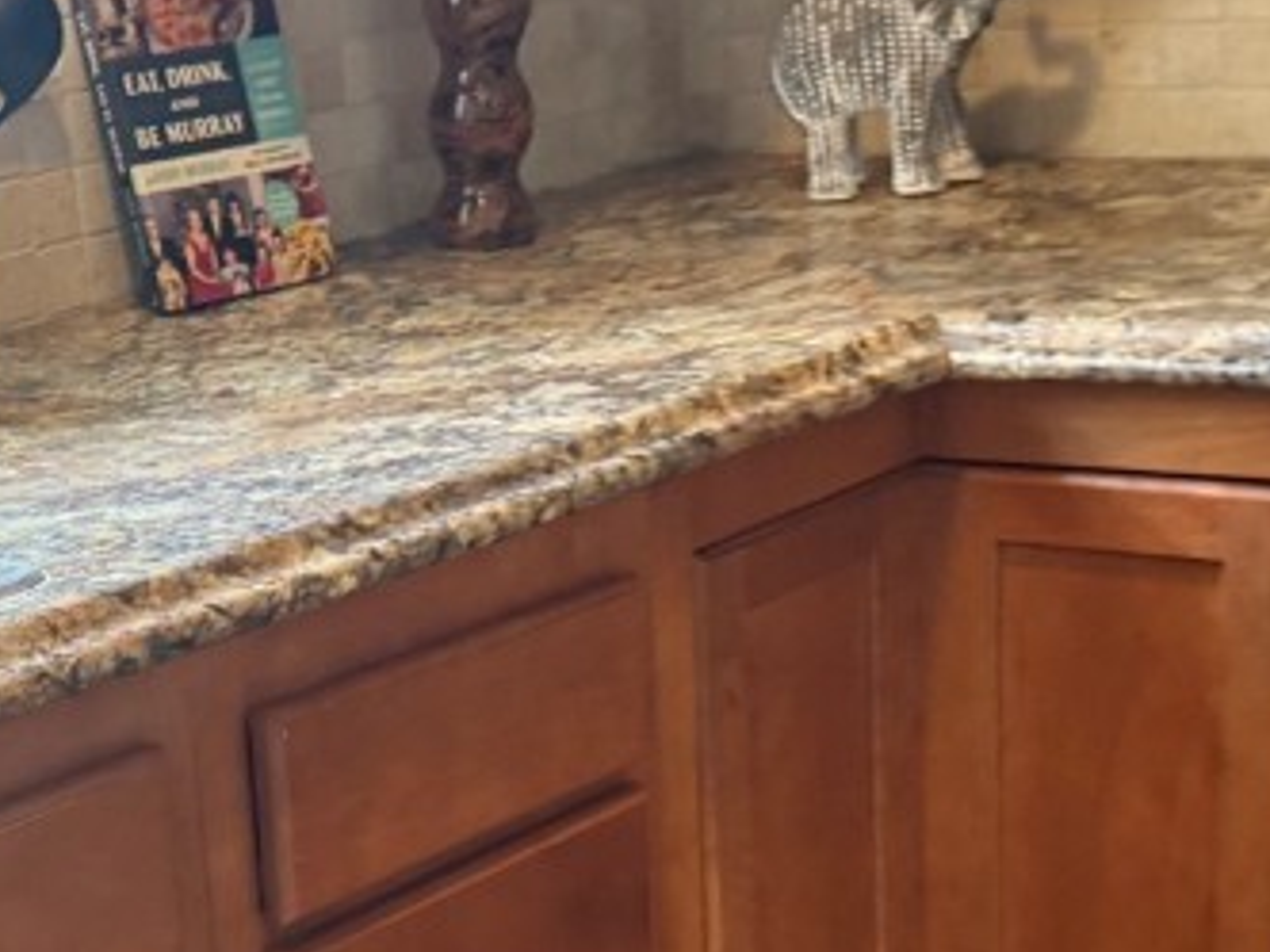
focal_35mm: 74
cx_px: 203
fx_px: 2715
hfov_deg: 25.7
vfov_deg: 19.6
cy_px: 811
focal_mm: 6.76
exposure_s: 1/60
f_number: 1.78
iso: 320
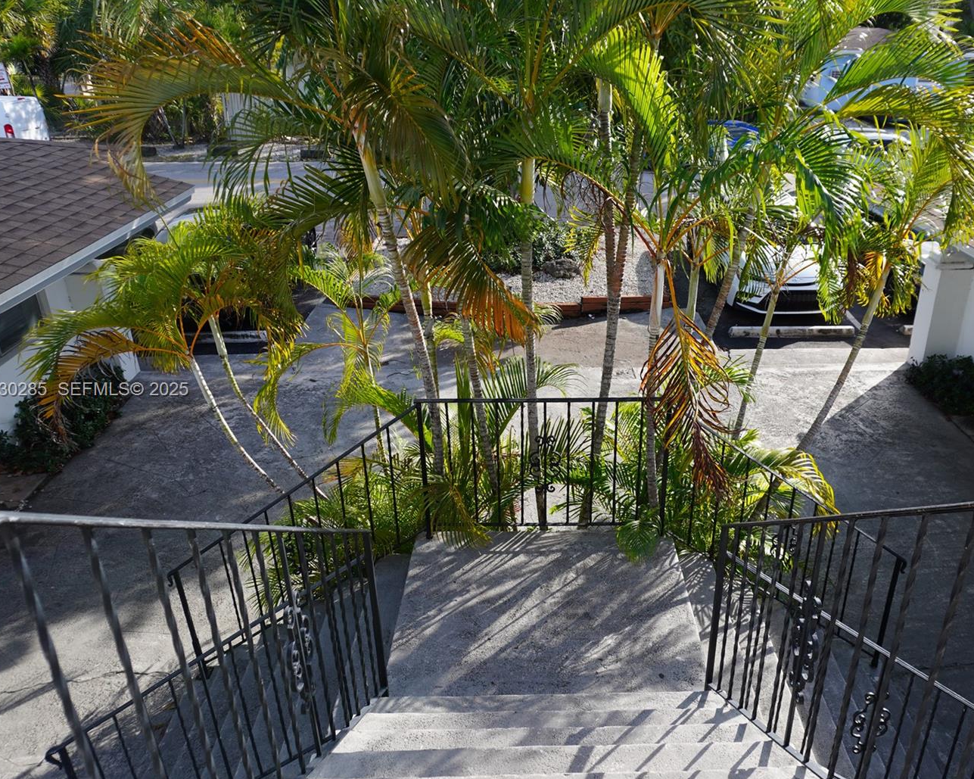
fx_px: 807
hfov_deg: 61.9
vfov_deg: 51.5
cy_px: 391
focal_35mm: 28
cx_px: 559
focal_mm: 16
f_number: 5
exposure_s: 1/200
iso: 100
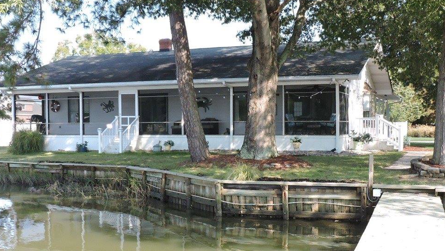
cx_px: 225
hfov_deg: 41.3
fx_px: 590
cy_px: 157
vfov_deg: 23.9
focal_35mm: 50
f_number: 3.4
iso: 560
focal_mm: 7.7
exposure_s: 1/1000
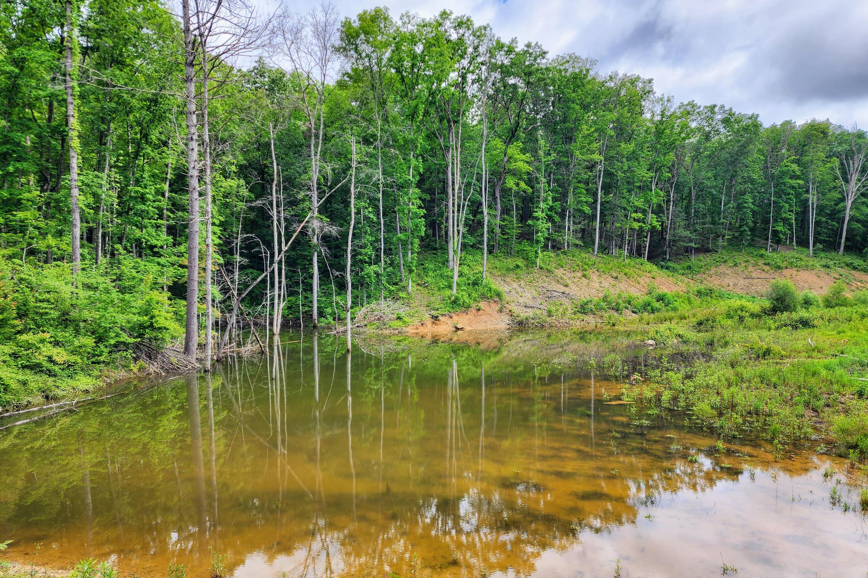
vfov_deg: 51.1
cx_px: 439
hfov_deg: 71.5
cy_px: 332
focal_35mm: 25
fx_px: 603
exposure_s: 1/661
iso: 12
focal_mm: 6.4
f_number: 1.8
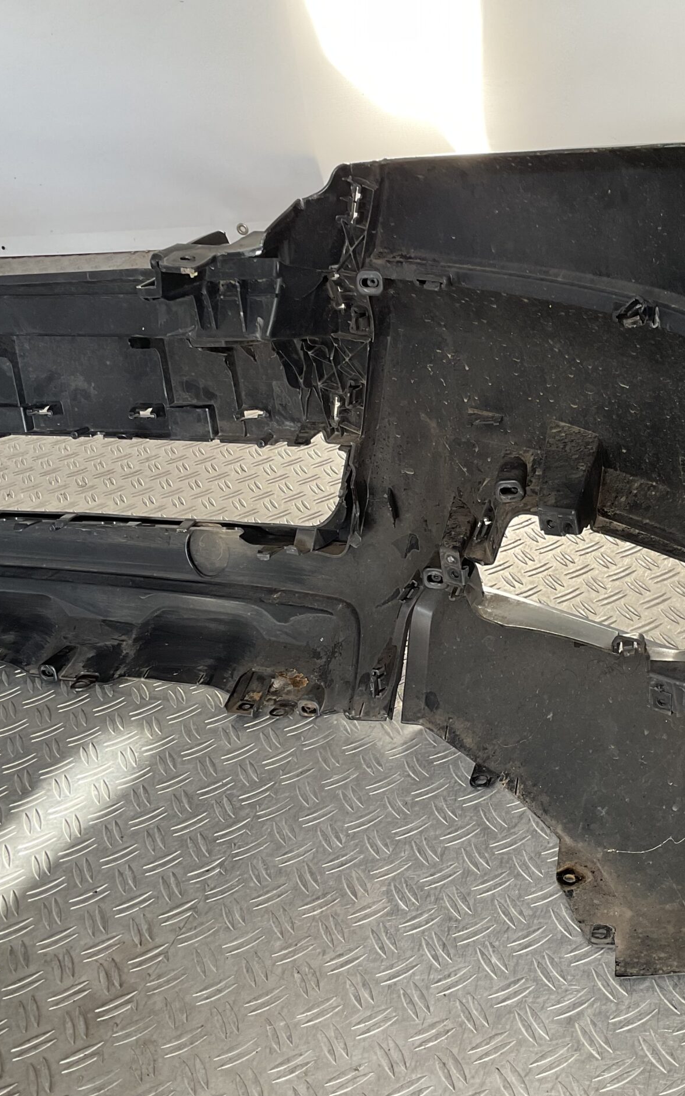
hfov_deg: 30.3
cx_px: 453
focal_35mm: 42
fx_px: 1255
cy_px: 543
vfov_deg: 47.2
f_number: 1.8
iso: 32
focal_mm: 3
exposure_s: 1/100
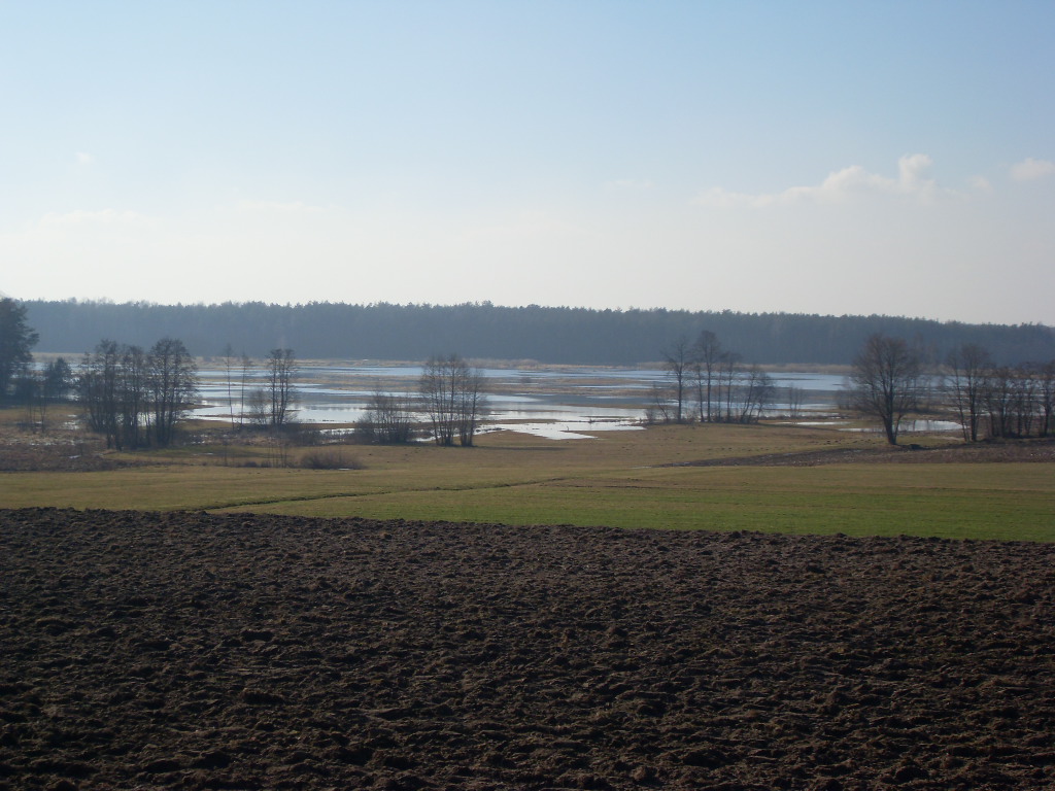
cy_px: 396
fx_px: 2194
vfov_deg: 20.4
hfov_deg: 27.0
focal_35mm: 72
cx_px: 528
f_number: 9.9
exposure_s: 1/250
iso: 80
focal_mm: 11.8
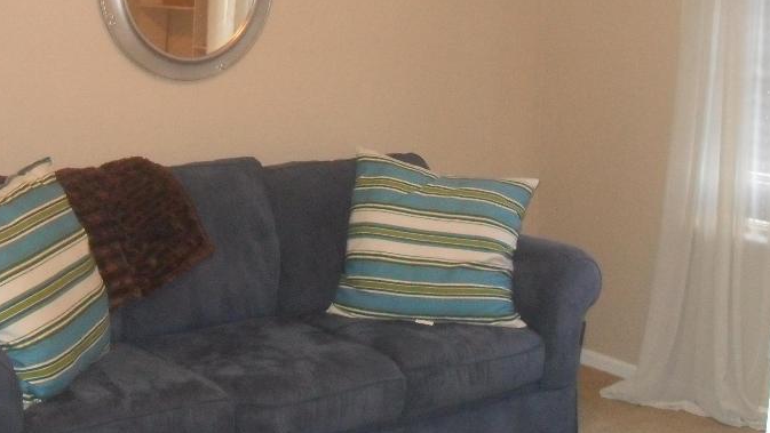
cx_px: 264
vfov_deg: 20.6
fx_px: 1185
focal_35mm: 58
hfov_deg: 35.7
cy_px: 106
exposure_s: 1/45
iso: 400
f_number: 2.8
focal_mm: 6.2
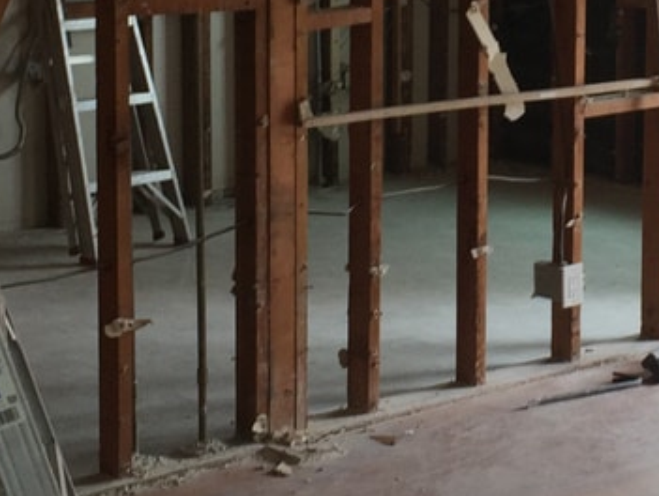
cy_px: 90
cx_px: 545
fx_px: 2096
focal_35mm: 110
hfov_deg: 17.7
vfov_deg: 13.4
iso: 32
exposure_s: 1/60
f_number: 2.2
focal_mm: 4.15
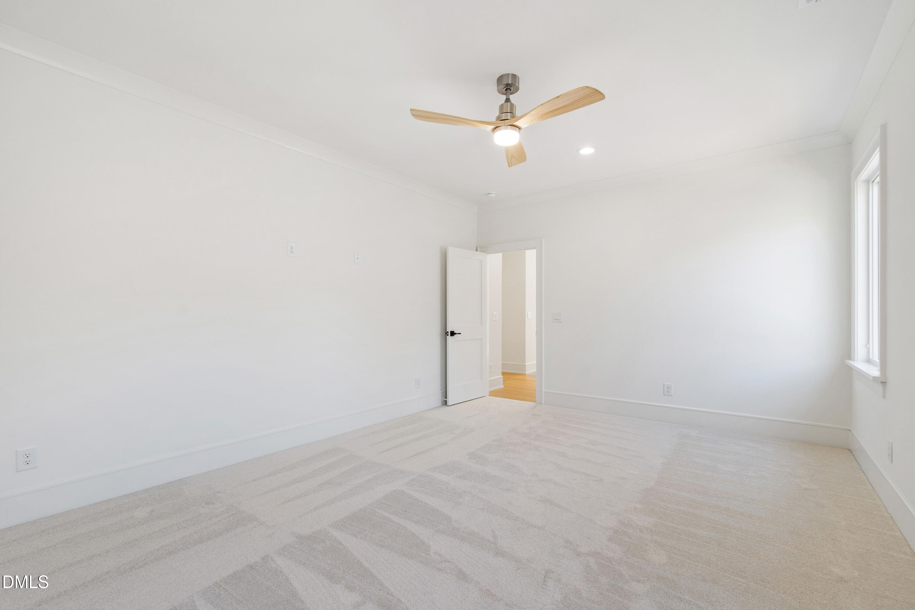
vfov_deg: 77.3
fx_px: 381
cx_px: 458
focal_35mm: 15
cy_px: 305
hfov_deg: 100.4
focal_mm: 10
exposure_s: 1/10
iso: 100
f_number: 8
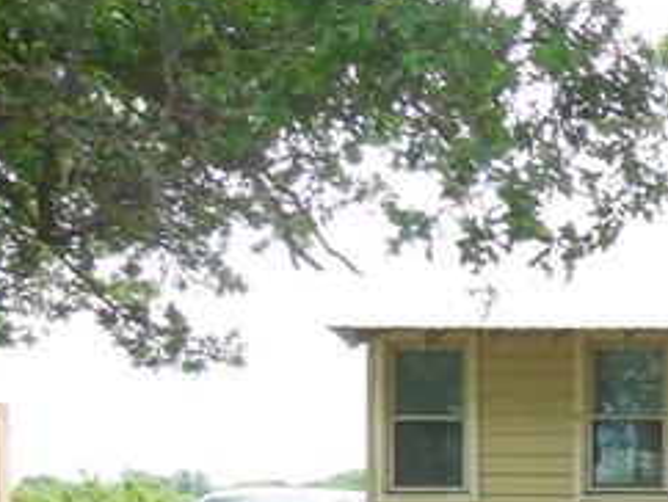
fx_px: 3265
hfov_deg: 10.6
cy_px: 756
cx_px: 1375
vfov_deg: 8.6
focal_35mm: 169
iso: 125
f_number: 3.6
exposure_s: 1/320
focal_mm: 7.1
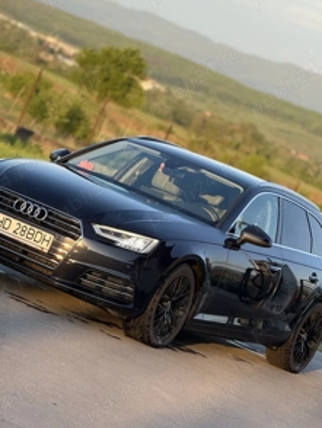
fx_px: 2019
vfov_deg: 12.1
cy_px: 217
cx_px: 143
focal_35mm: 163
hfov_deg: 9.1
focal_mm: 15.66
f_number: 2.8
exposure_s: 1/257
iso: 64
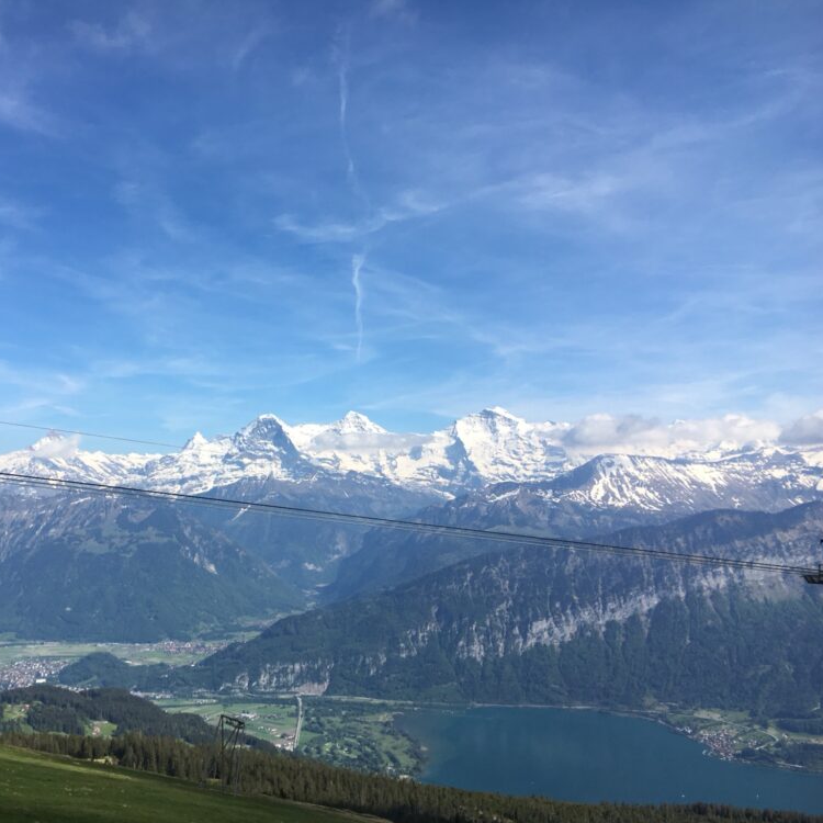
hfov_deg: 46.5
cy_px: 419
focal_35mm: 35
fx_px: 941
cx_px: 281
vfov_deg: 47.2
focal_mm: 4.15
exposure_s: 1/2262
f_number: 2.2
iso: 25
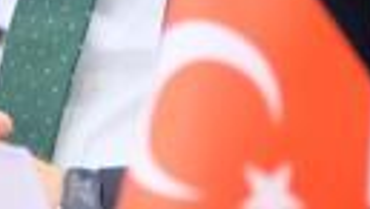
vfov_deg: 1.6
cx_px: 70
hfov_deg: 2.8
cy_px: -375
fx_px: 7634
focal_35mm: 777
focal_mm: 103.7
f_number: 4
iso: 1600
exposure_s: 1/50
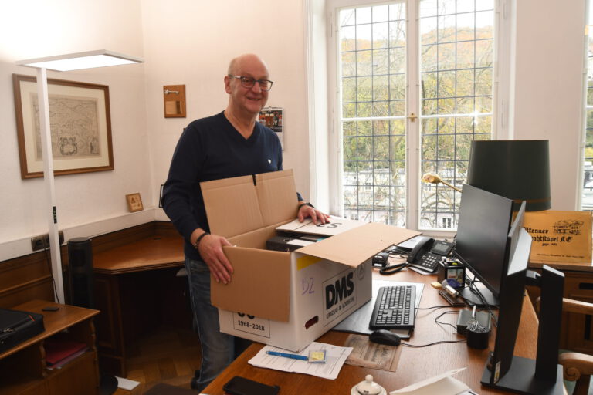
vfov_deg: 51.3
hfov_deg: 71.5
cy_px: 198
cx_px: 296
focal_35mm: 25
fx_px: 412
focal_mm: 17
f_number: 5.6
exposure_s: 1/80
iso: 400
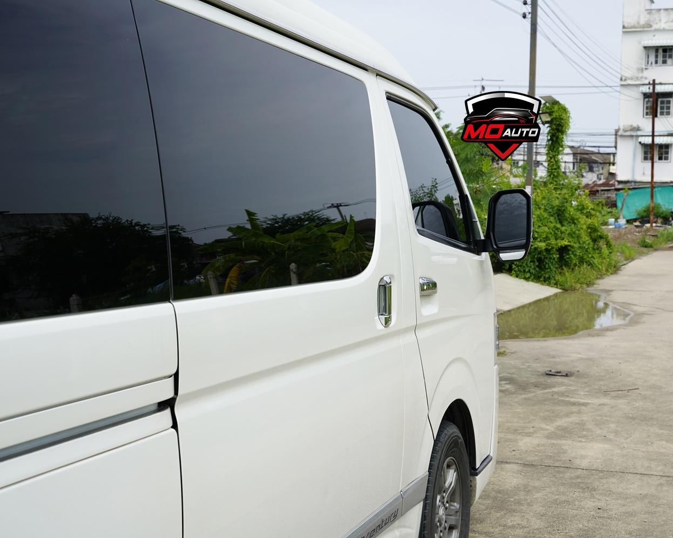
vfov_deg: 28.6
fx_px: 1056
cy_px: 269
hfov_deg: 35.3
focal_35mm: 53
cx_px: 362
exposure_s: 1/160
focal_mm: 47
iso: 100
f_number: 10
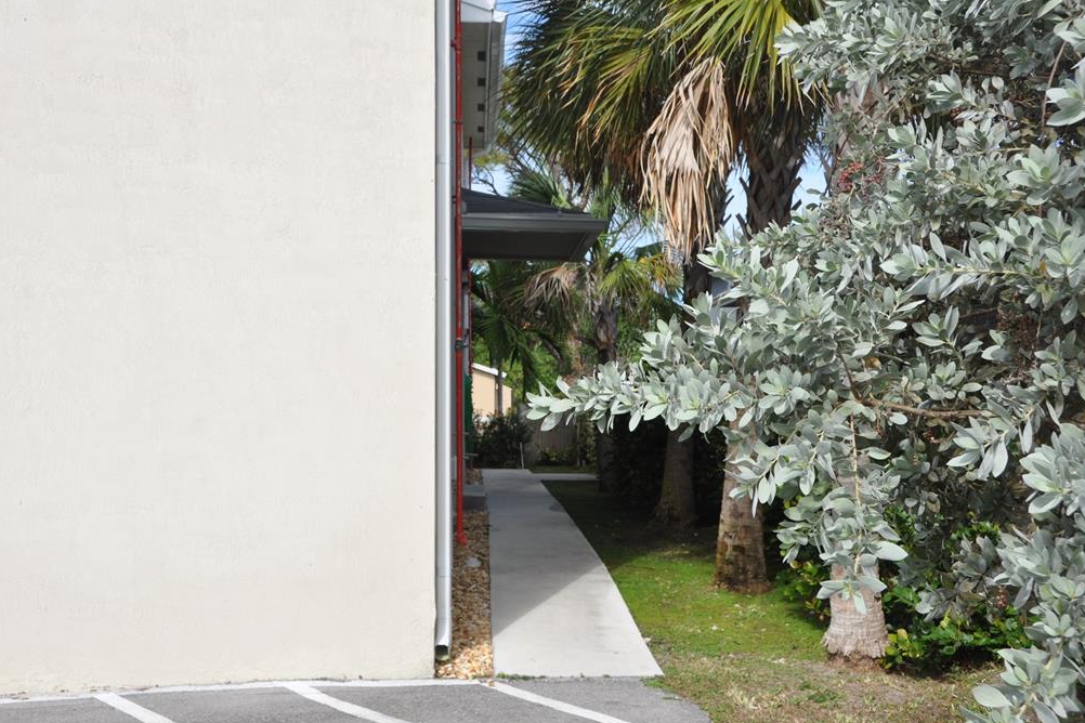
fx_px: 1477
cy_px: 362
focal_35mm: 49
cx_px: 534
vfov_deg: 27.5
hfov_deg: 40.3
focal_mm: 32
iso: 200
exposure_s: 1/320
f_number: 9
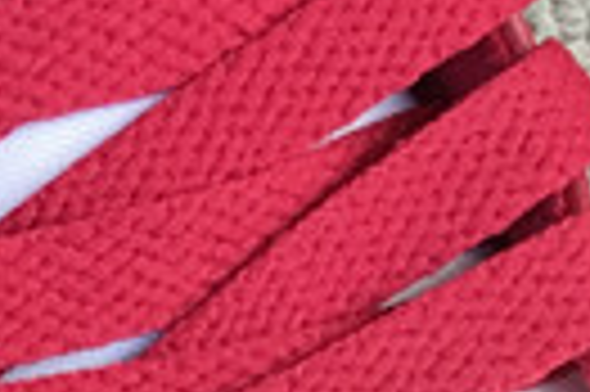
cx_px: -1221
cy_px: 1210
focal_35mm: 222
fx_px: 3634
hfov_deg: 7.9
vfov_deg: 5.7
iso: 25
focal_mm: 3.3
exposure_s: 1/190
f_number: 2.4
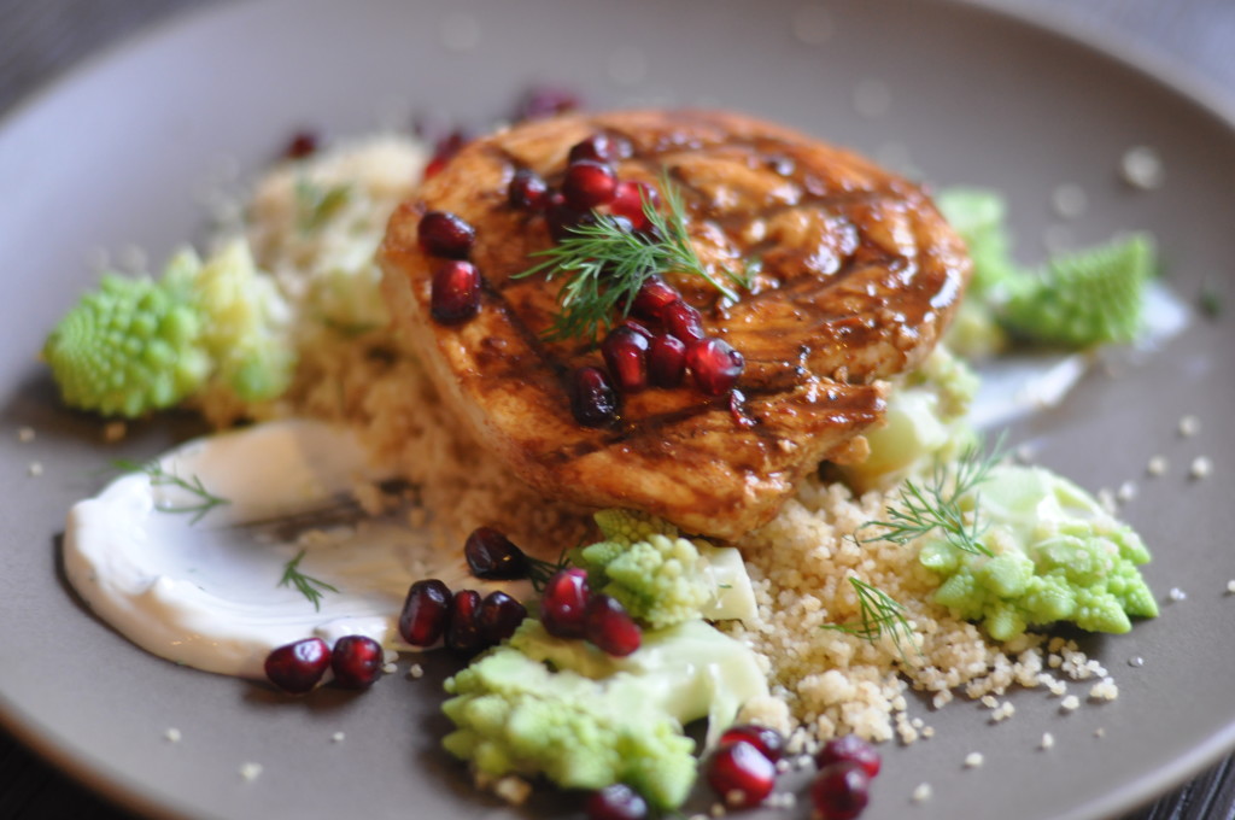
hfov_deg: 27.0
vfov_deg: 18.1
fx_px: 2570
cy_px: 410
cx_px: 618
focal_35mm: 75
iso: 800
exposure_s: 1/30
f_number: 2.2
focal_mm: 50
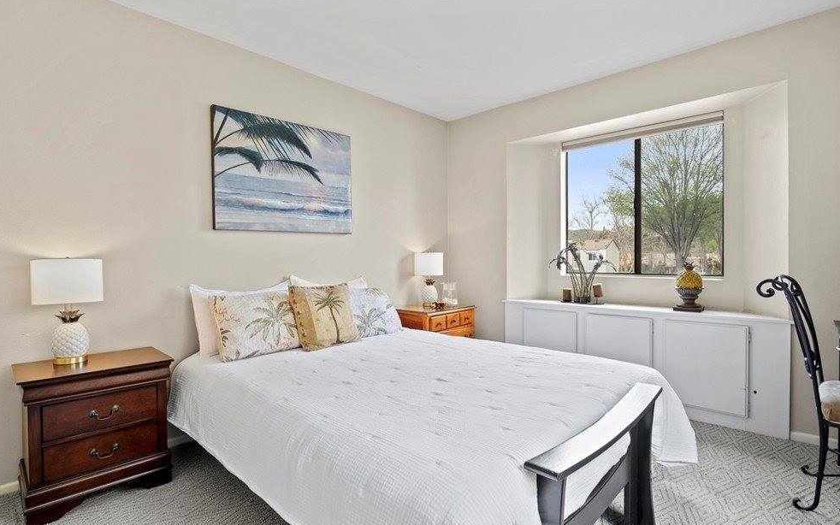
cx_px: 421
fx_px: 389
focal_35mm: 17
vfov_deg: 68.0
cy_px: 269
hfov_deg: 94.4
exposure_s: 1/4
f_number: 8
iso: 200
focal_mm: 16
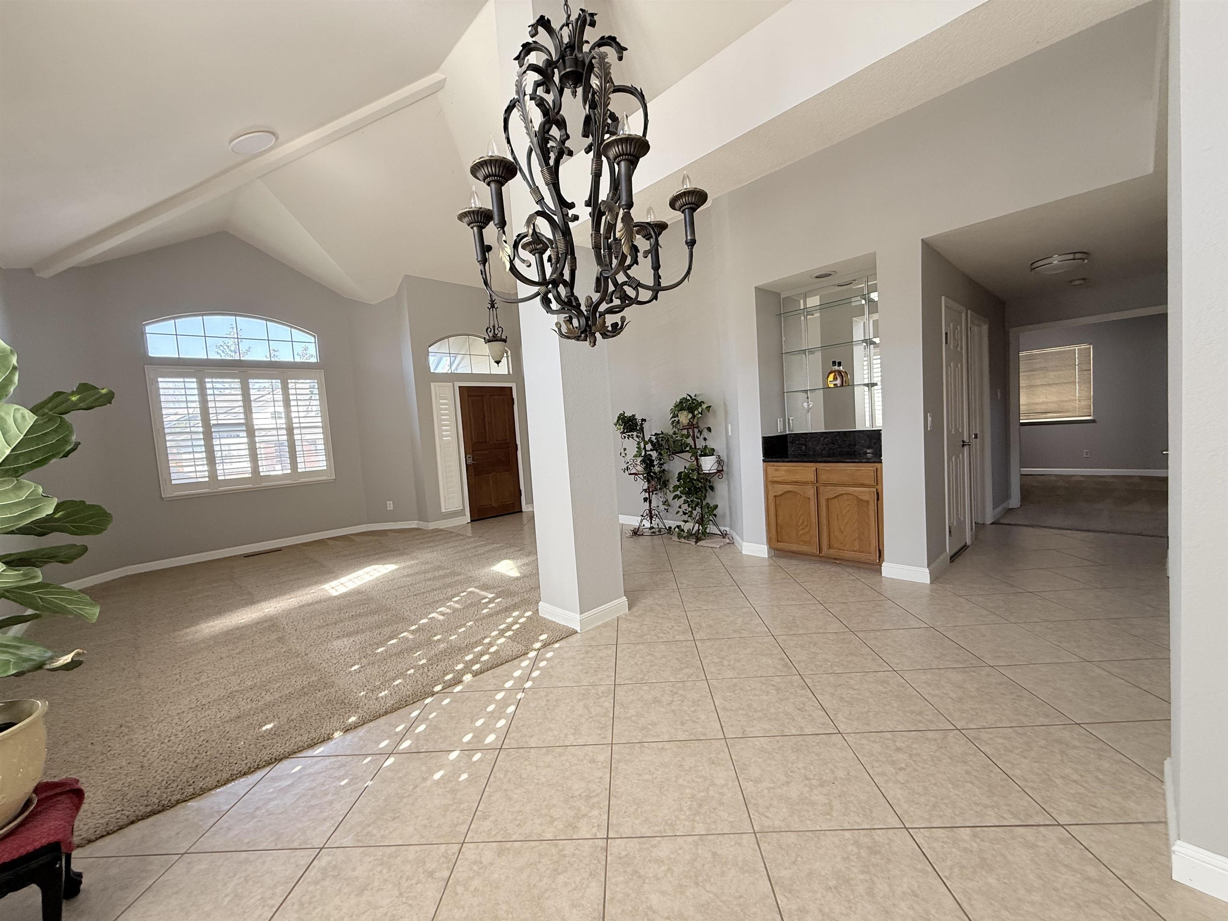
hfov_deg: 102.1
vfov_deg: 85.7
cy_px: 460
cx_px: 614
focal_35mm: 14
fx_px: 497
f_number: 2.2
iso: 100
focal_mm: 2.22
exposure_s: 1/99
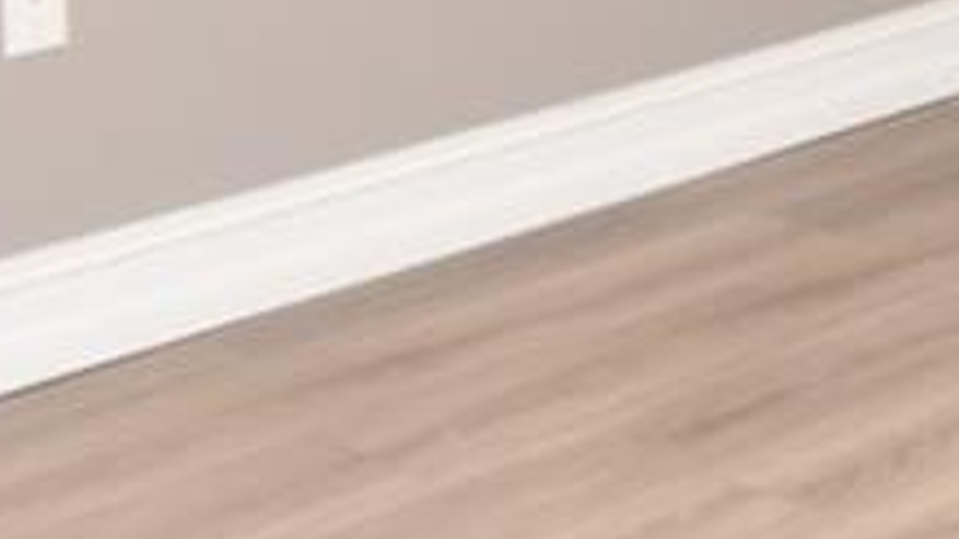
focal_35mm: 115
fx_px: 2923
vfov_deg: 9.9
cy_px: -478
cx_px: 1555
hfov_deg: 16.5
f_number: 4
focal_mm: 10
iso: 320
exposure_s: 1/60
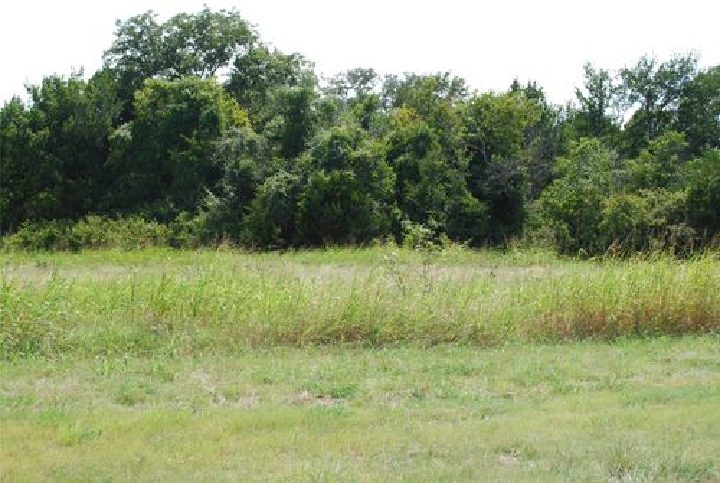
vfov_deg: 30.0
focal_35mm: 45
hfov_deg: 43.5
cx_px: 360
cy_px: 242
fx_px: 901
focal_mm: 30
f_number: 6.3
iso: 100
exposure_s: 1/200
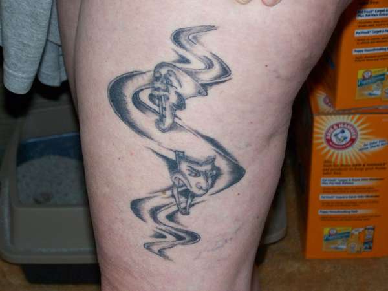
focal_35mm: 94
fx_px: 1054
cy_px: 146
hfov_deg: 20.9
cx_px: 194
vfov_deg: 15.7
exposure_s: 1/40
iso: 200
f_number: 3.2
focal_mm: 15.6
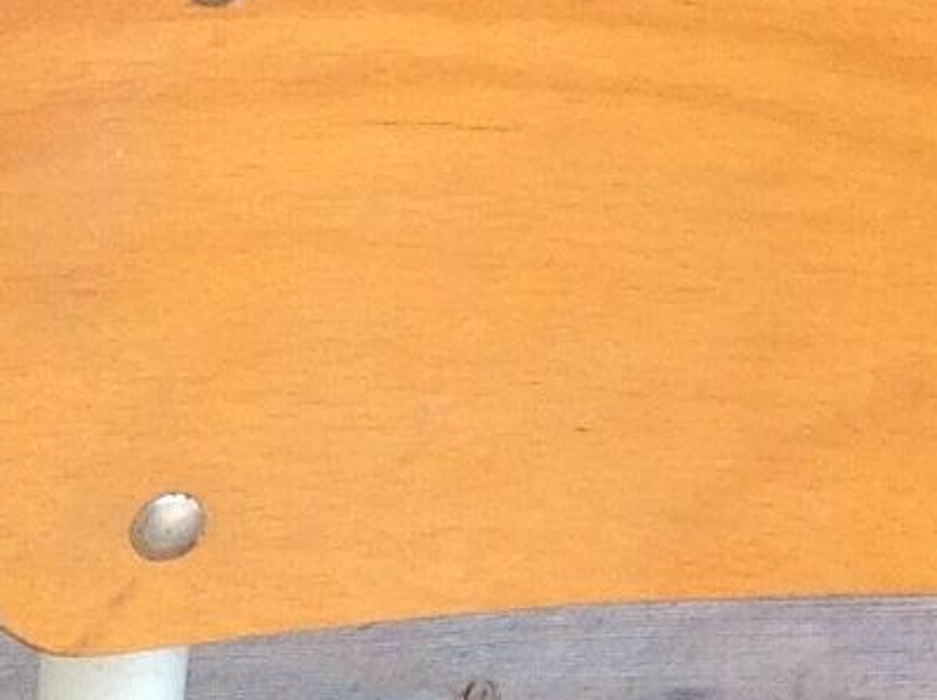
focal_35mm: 228
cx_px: -471
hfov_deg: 8.5
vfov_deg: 6.2
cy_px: 1756
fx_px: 6160
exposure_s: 1/128
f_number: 2.4
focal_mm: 4.28
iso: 50
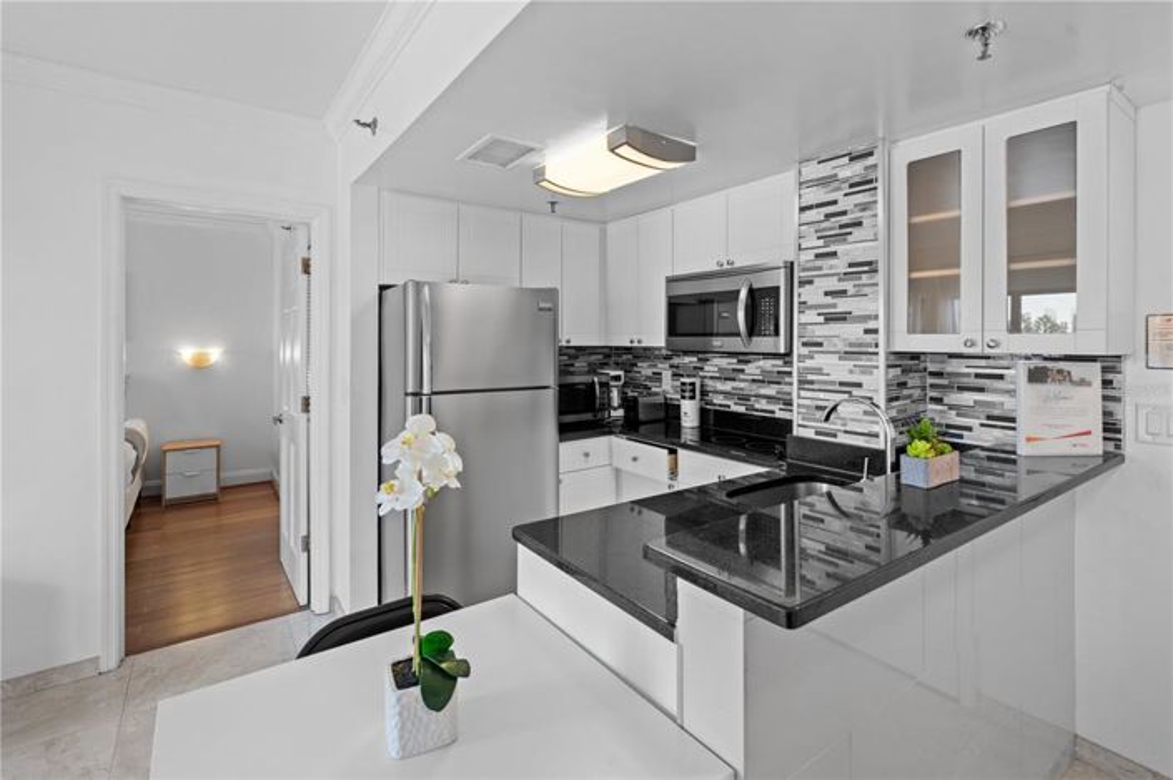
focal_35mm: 16
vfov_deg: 73.7
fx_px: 521
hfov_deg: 96.8
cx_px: 586
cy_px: 390
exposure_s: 1/6
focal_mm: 16
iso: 320
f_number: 8
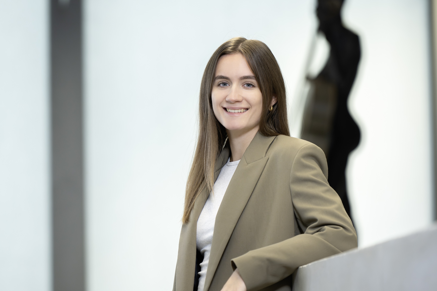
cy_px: 138
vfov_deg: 7.0
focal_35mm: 196
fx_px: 2379
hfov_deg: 10.5
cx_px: 194
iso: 1250
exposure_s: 1/200
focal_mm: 165
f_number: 3.2
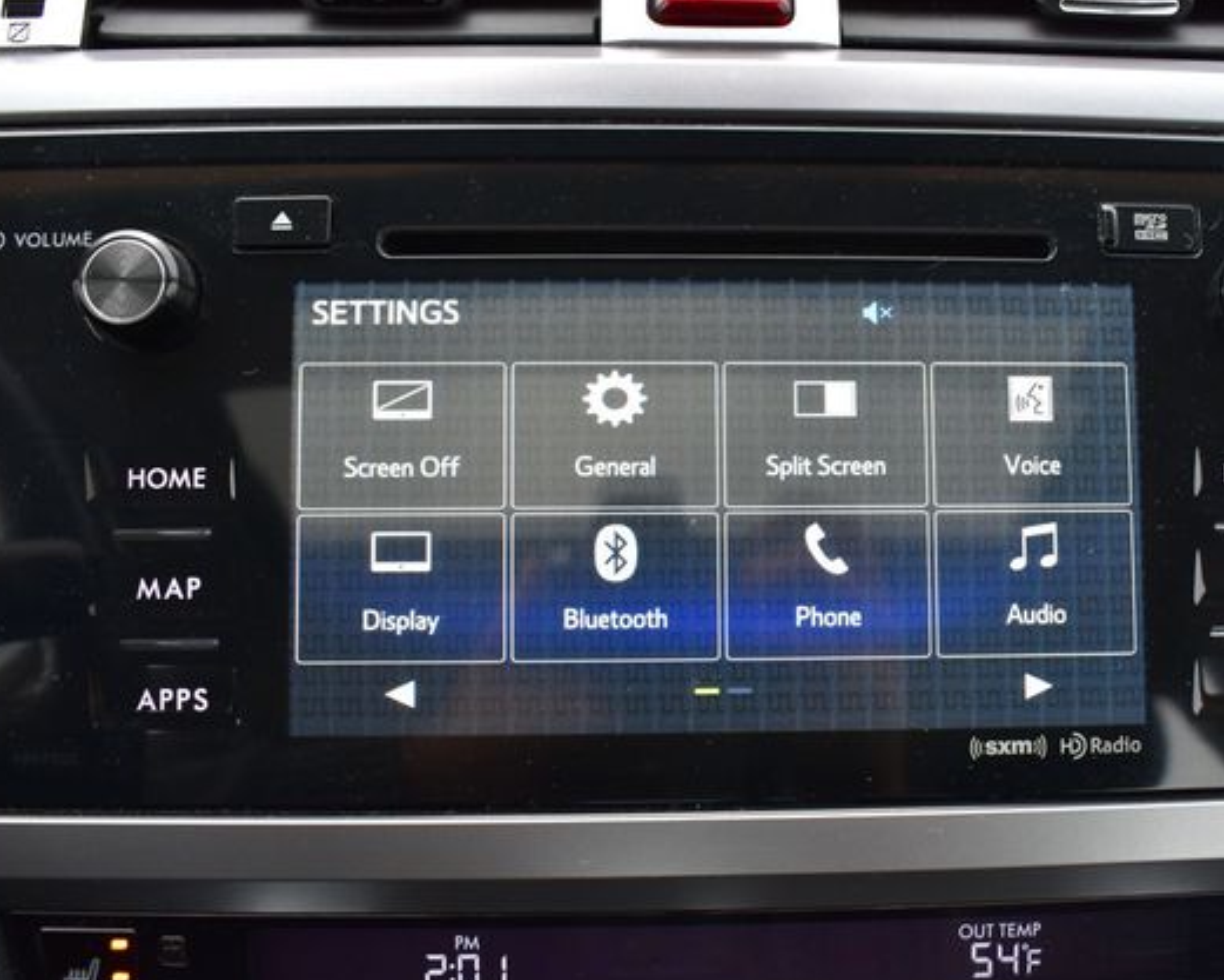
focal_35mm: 38
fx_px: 1377
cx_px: 721
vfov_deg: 39.2
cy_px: 496
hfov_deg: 47.7
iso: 400
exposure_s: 1/25
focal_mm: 22
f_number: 7.1
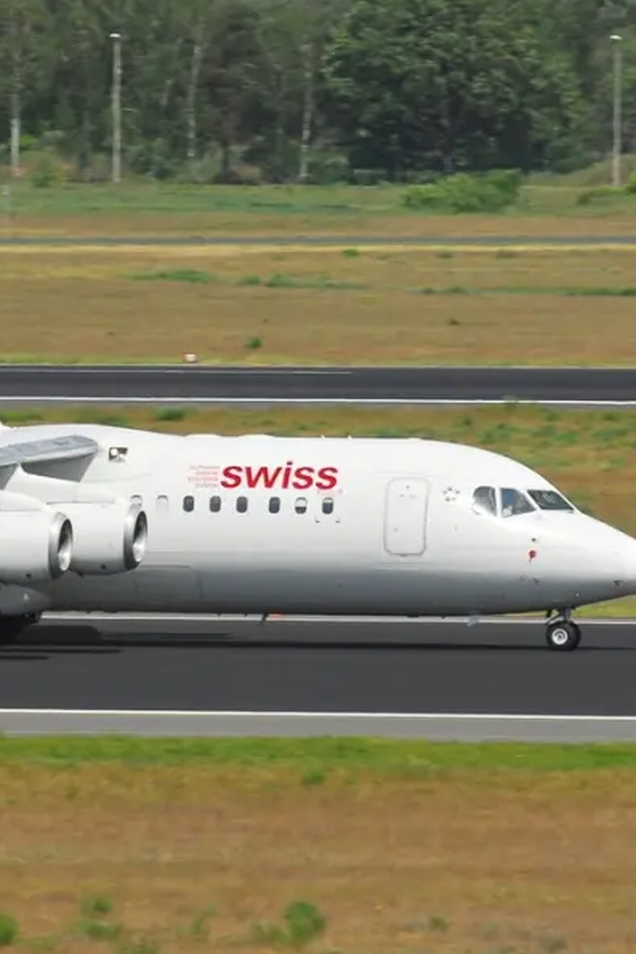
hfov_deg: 2.7
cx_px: -95
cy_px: 499
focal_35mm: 516
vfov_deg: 4.0
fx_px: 13665
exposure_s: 1/320
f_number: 11
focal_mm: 200
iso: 200
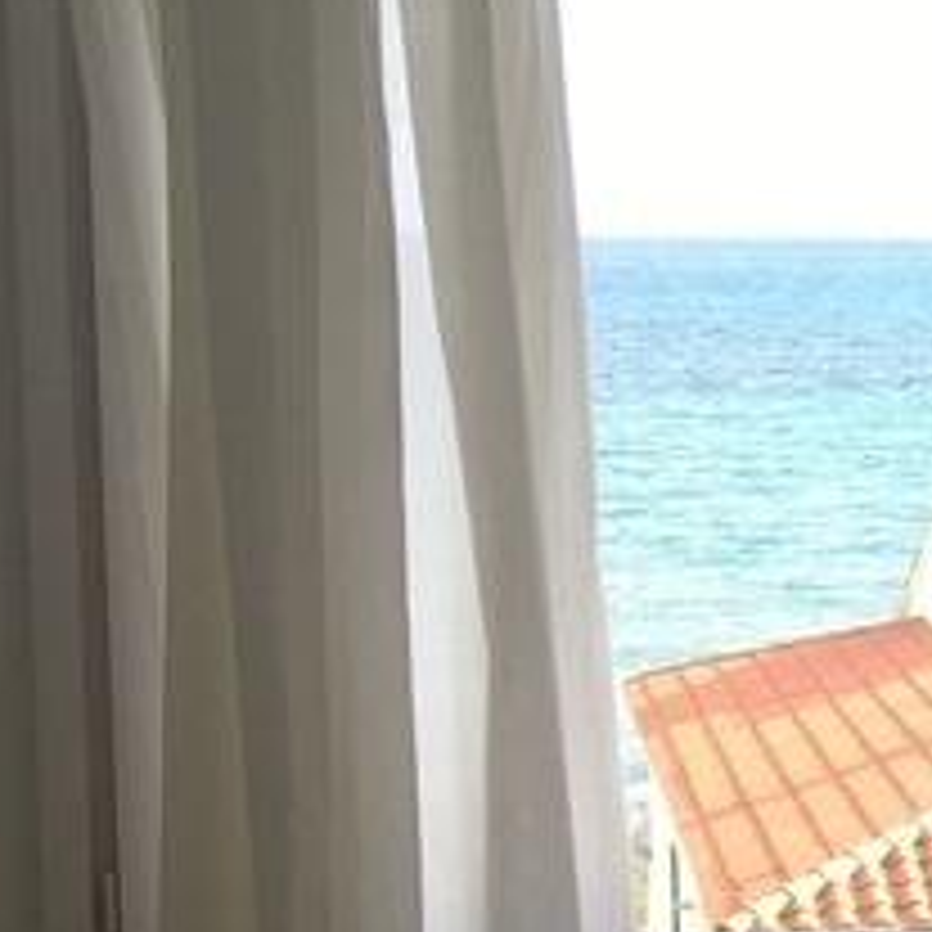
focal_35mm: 127
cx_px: 2233
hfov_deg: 11.4
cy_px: 549
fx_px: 3869
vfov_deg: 13.7
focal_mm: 4.15
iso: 25
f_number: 2.2
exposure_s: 1/237
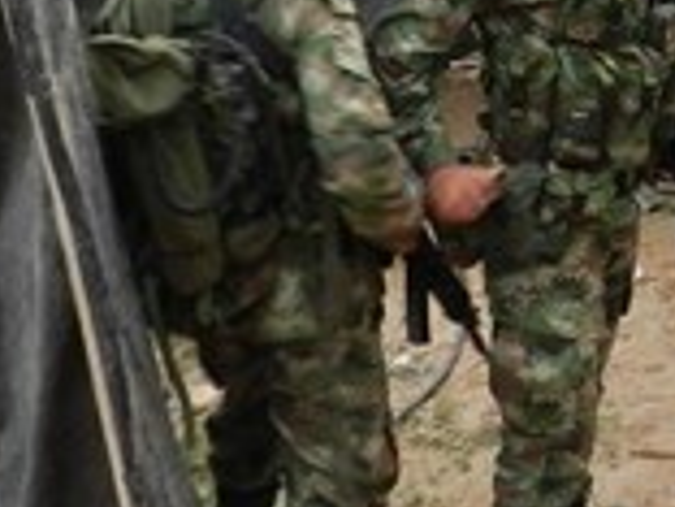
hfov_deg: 17.8
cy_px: 65
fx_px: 1950
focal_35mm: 100
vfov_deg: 14.7
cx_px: 974
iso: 320
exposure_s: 1/30
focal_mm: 4
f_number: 3.4
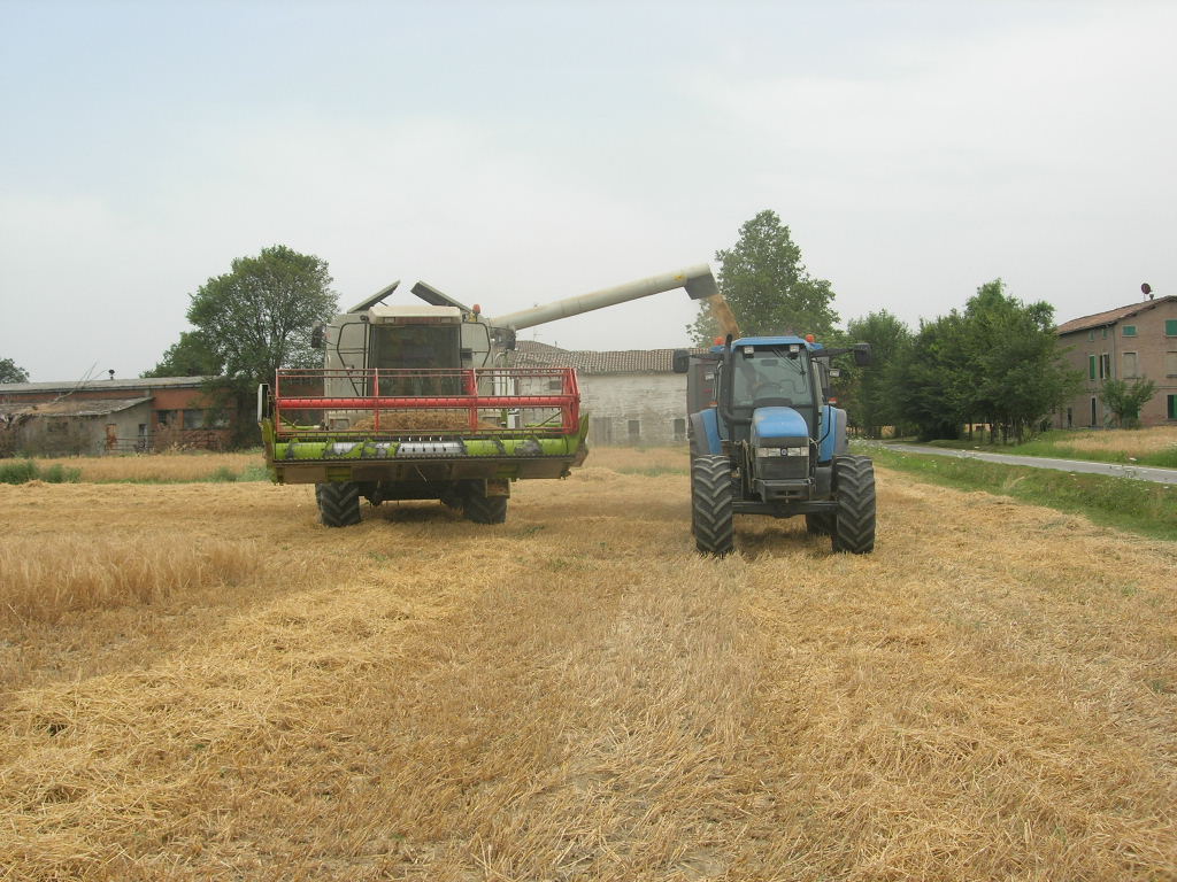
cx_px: 588
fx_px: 1292
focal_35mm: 38
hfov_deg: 49.0
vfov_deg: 37.7
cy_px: 441
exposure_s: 1/427
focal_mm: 7.8
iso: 64
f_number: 4.8
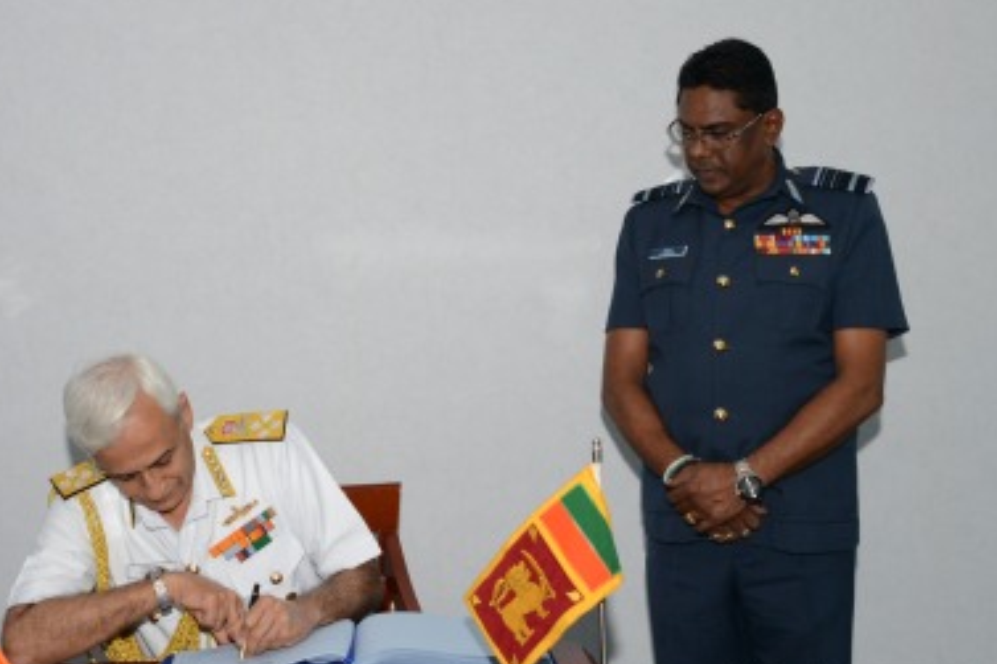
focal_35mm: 52
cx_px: 442
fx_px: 1439
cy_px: 261
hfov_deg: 38.2
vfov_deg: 25.9
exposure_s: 1/125
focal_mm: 28
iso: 1250
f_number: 8
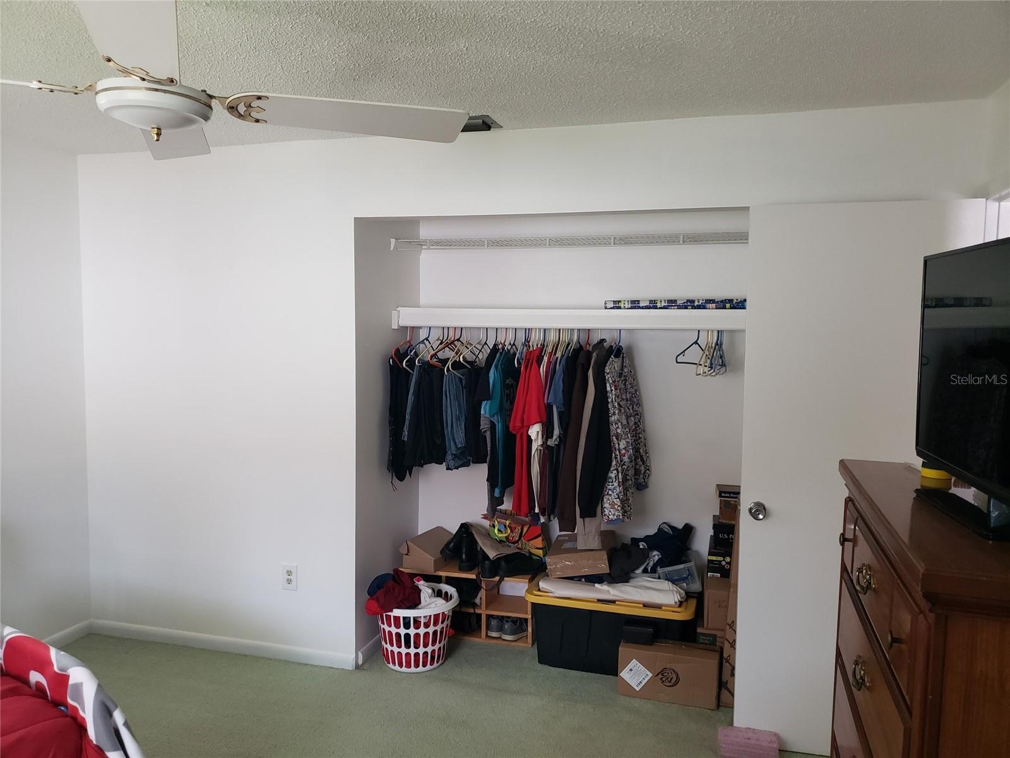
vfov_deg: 53.1
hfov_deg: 67.3
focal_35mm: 26
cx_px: 505
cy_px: 379
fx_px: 759
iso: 250
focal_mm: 4.3
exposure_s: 1/60
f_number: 1.5
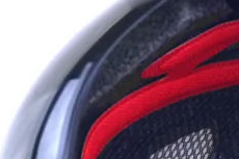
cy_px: 212
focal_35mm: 174
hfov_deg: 11.1
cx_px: 405
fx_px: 1154
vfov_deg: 7.8
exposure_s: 1/50
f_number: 14
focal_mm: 50
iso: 800
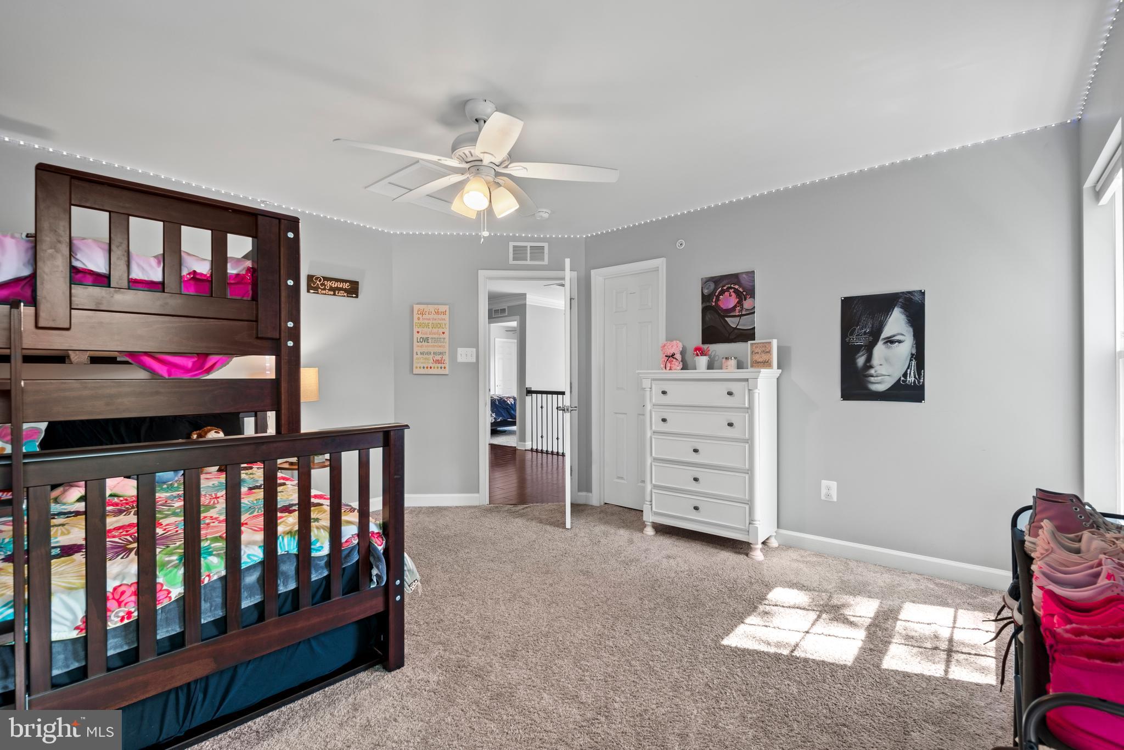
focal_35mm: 15
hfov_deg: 100.4
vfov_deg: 77.3
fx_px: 468
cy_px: 375
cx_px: 562
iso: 100
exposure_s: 1
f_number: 8
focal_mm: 10
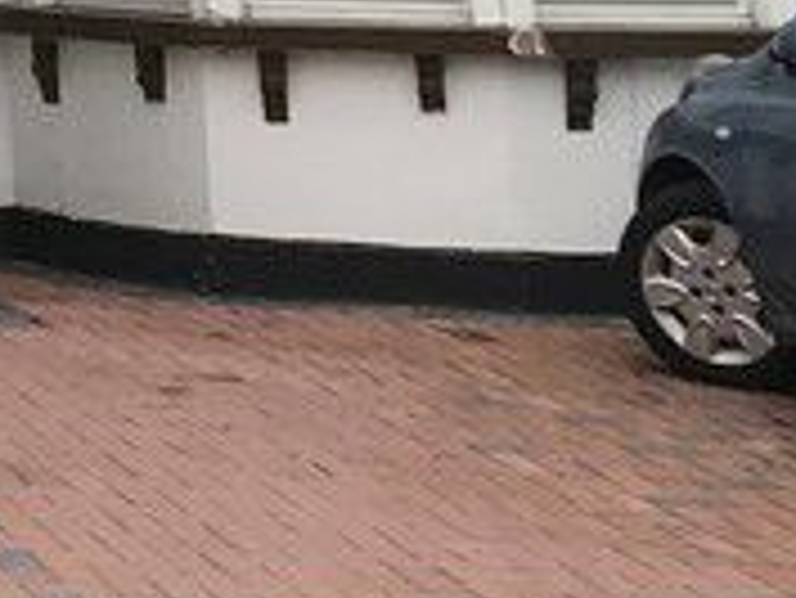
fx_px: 3728
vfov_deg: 8.7
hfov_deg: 10.4
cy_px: -594
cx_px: -1174
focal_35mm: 162
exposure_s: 1/509
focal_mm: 3.99
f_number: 1.8
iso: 20
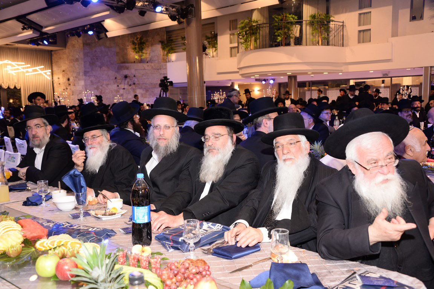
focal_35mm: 35
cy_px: 144
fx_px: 422
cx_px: 217
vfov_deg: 37.9
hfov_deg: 54.4
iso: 1250
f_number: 5.6
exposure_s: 1/80
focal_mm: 35
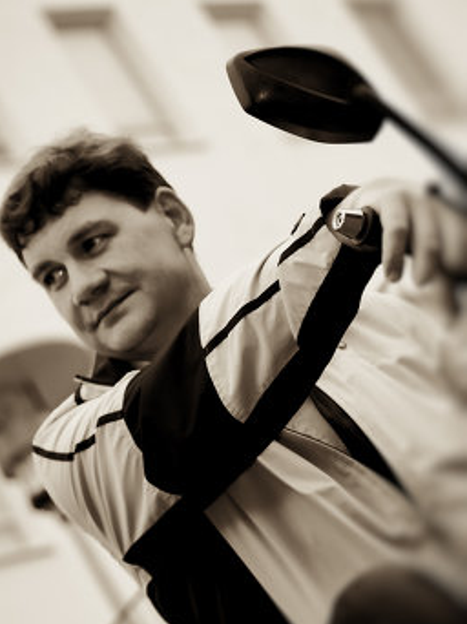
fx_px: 2071
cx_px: 233
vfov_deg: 17.1
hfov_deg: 12.9
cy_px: 341
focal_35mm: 115
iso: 100
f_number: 4.5
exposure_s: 1/160
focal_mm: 70
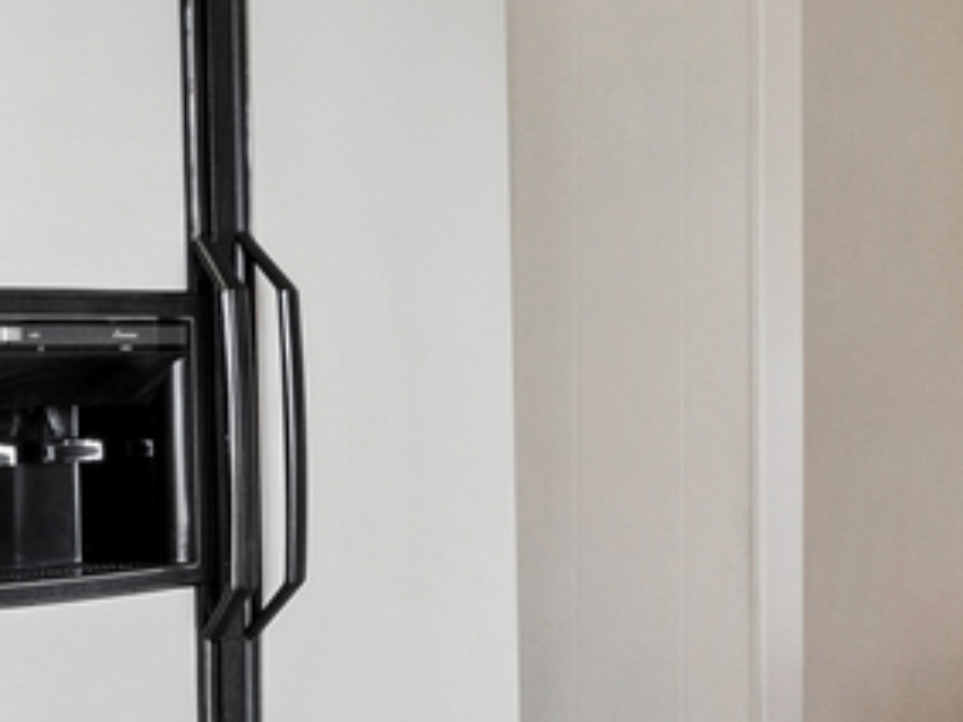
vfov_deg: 14.9
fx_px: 2753
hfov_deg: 16.9
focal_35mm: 99
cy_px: 439
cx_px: 1657
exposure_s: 1/40
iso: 400
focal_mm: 12
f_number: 8
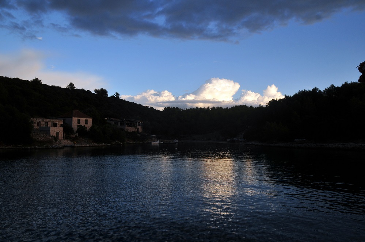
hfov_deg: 62.0
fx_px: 304
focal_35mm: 30
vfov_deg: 43.5
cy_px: 121
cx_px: 182
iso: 250
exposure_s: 1/640
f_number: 6.3
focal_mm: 20
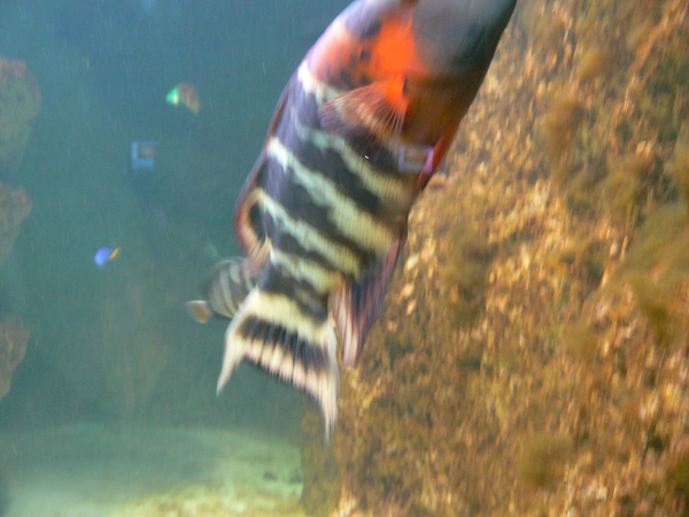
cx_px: 344
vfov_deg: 39.7
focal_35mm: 36
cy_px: 258
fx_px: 717
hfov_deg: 51.4
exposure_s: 1/10
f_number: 2.8
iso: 200
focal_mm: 6
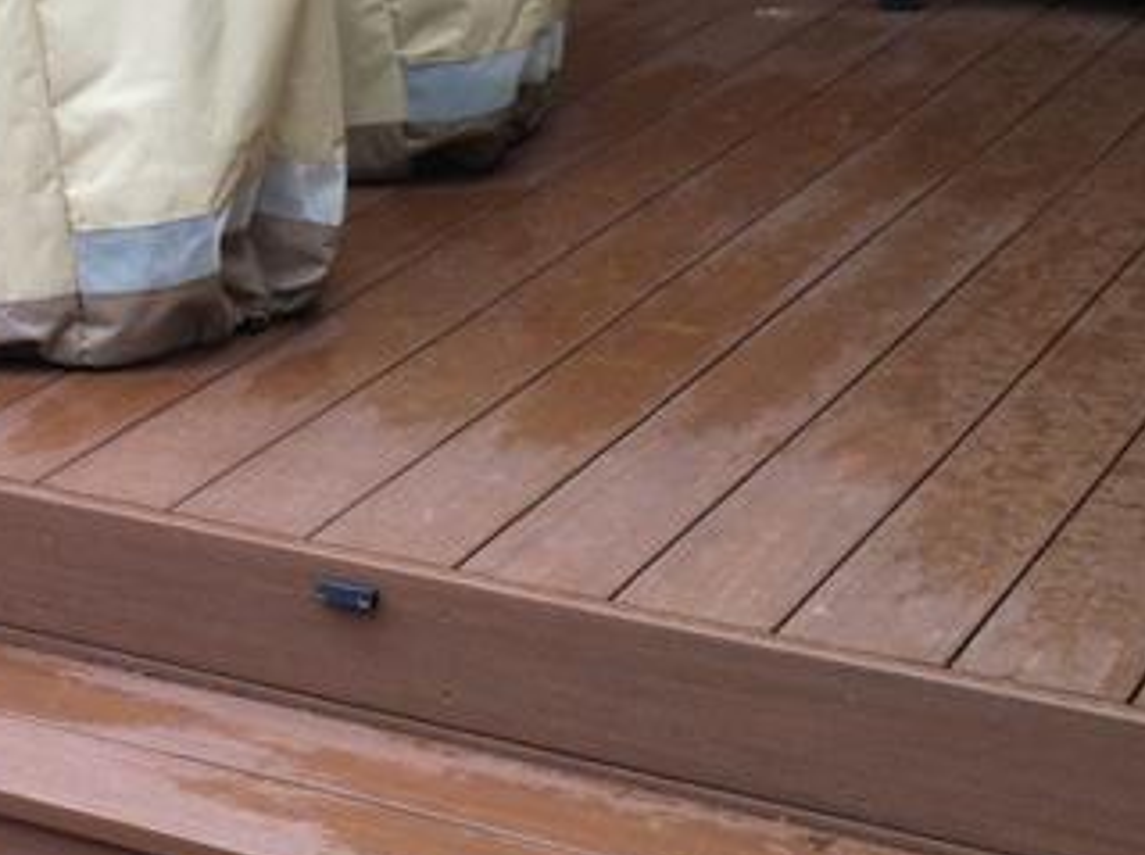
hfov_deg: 18.3
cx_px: 7
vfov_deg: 14.0
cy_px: 188
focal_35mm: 105
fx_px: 3468
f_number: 2.8
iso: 80
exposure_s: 1/487
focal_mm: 3.85
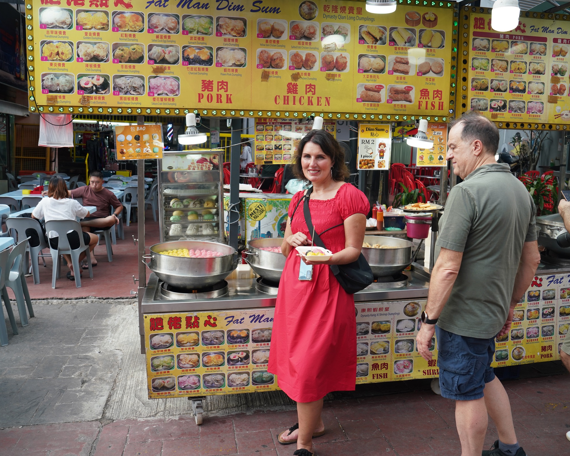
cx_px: 278
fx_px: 489
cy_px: 224
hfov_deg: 60.4
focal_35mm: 29
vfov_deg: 50.0
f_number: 5.6
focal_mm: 25
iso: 400
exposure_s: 1/160
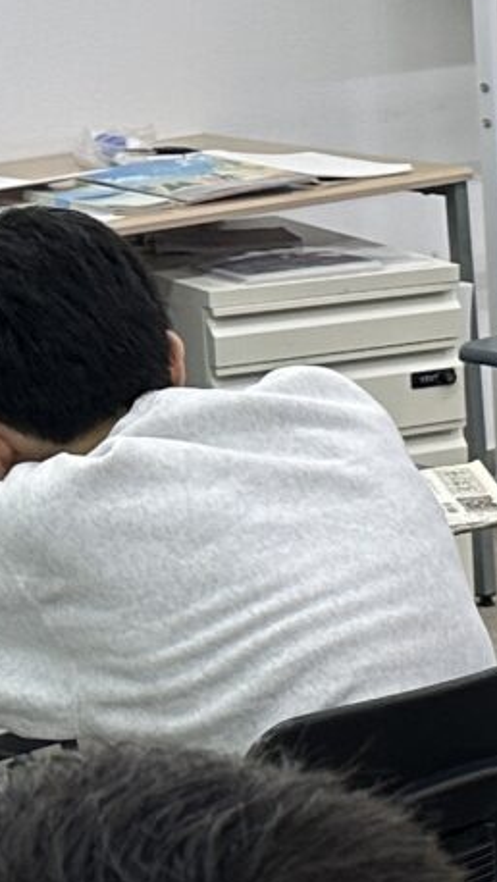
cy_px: 493
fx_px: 3417
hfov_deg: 7.5
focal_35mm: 146
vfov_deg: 14.7
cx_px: 1373
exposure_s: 1/120
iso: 125
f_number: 1.78
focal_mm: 6.86
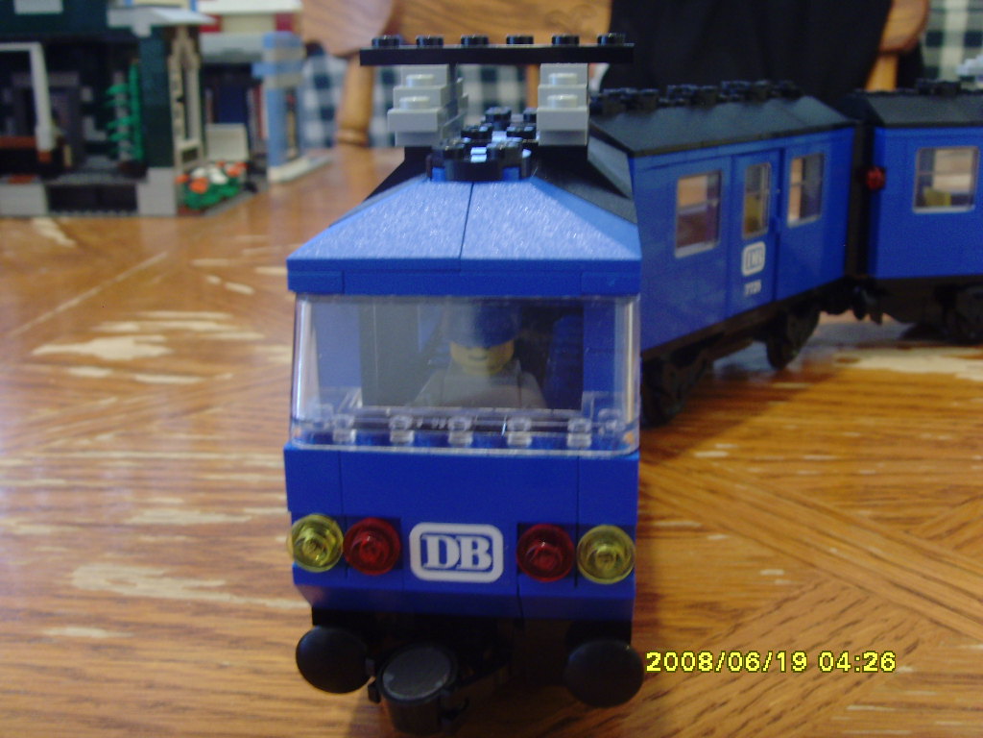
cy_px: 369
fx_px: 1107
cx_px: 492
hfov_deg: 47.9
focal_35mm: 39
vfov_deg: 36.8
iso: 200
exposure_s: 1/4
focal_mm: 6.6
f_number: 3.5
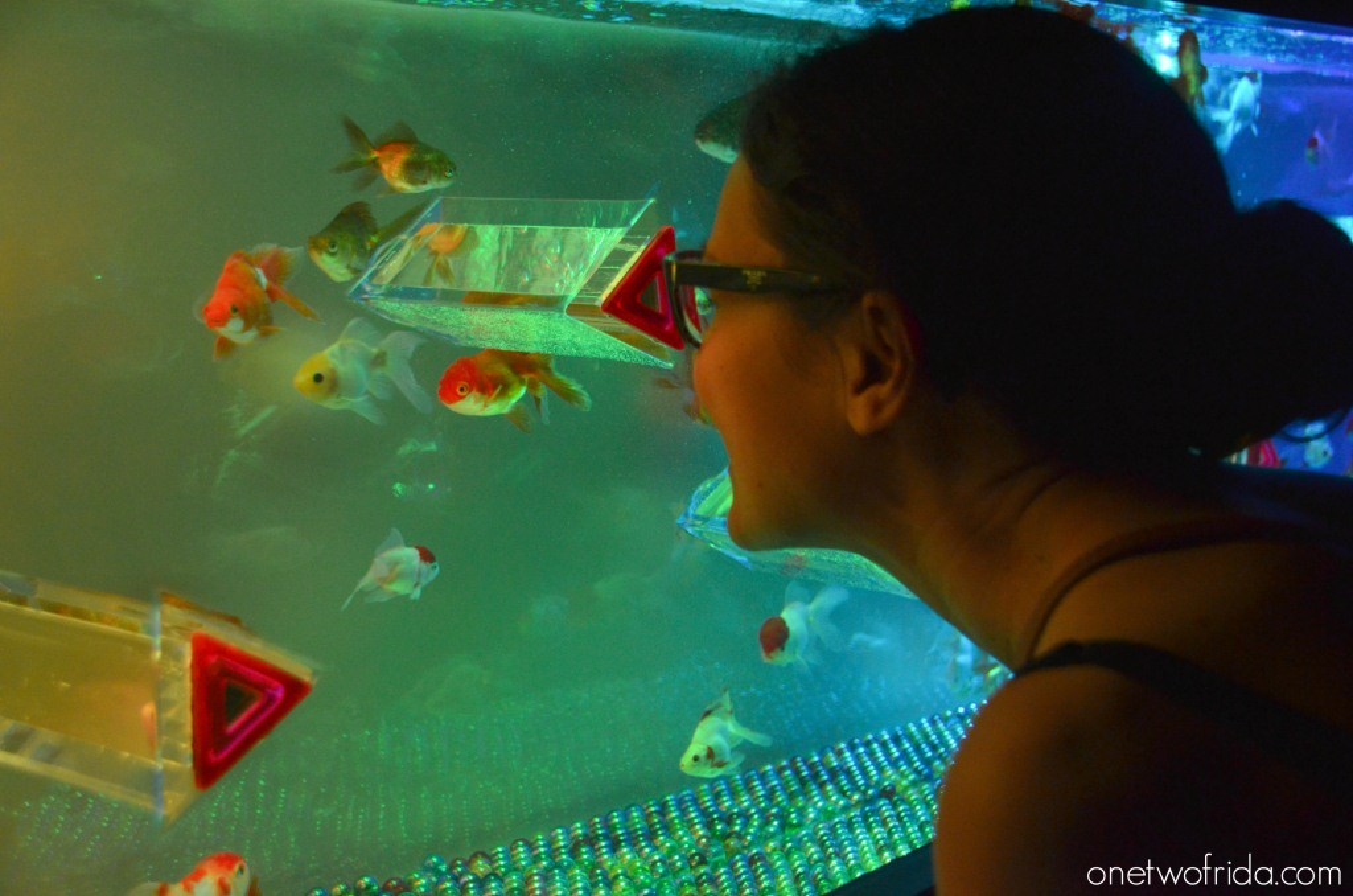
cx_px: 676
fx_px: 1800
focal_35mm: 48
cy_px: 448
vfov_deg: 27.9
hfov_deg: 41.2
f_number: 4.2
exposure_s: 1/80
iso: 1600
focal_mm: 32
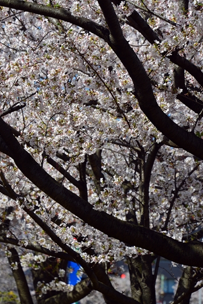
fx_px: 2678
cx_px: 88
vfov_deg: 6.5
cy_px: 135
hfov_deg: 4.3
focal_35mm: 317
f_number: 8
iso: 125
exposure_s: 1/250
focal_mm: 210
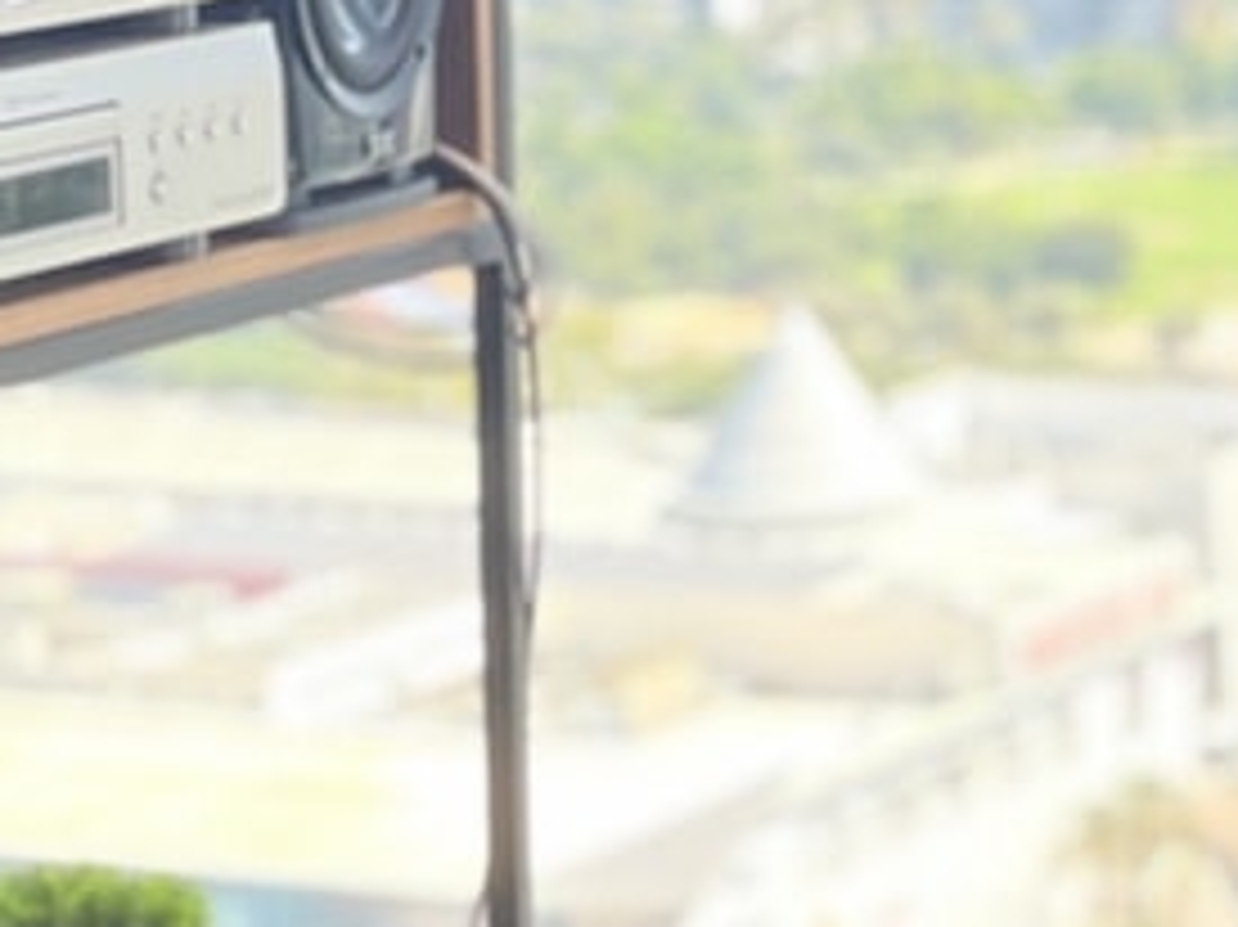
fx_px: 6756
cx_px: 1387
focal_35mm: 189
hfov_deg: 10.3
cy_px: 670
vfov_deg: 7.8
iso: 32
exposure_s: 1/122
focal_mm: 6
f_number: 2
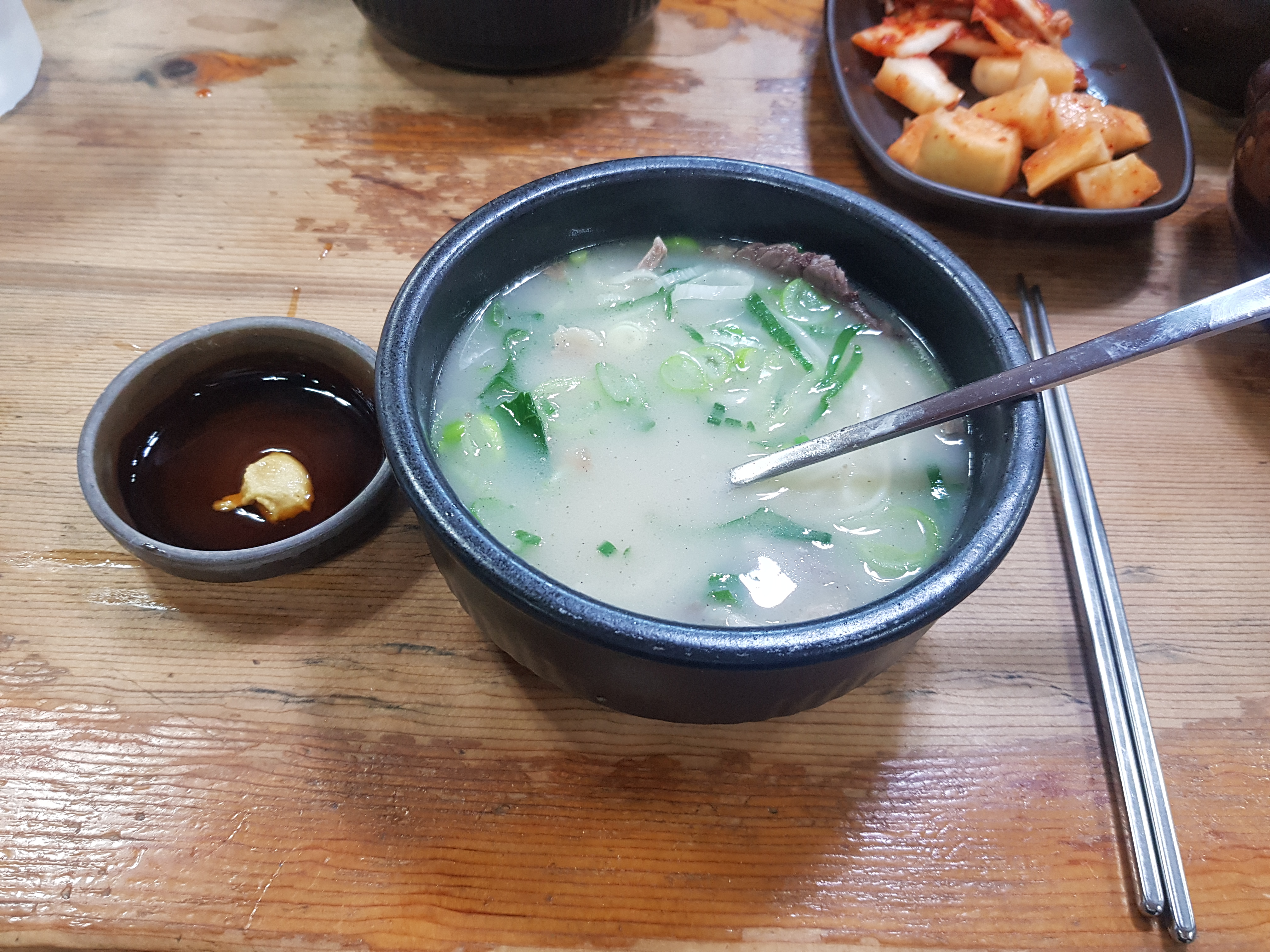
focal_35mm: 26
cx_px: 635
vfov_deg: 53.1
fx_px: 954
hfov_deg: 67.3
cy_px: 476
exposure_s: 1/30
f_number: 1.7
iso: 200
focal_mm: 4.3
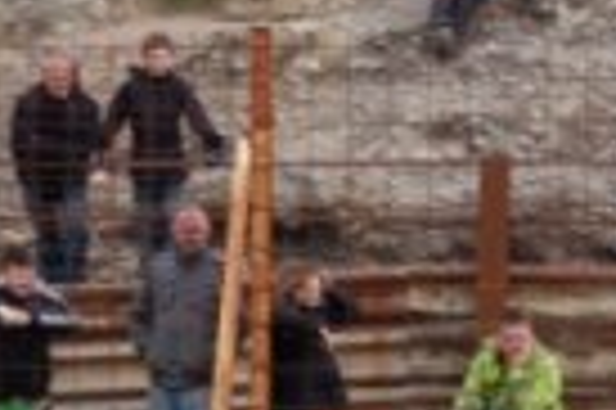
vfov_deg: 4.8
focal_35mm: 281
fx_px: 4802
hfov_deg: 7.3
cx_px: 247
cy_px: 775
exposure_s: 1/500
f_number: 4.8
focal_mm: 40
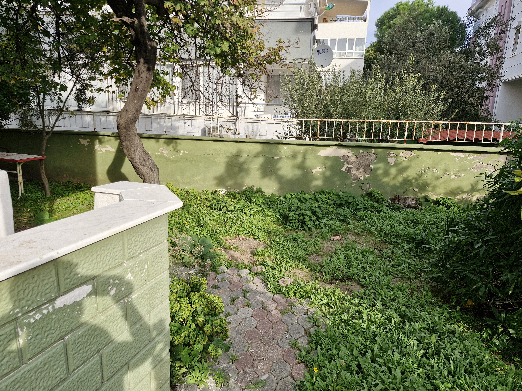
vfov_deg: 58.9
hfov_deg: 73.9
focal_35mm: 23
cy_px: 196
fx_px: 347
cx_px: 261
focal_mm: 5.54
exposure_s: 1/1052
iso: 50
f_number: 1.8
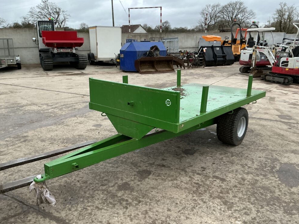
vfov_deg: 48.2
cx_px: 153
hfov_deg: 61.6
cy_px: 114
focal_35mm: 29
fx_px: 251
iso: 80
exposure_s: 1/60
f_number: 1.8
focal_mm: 3
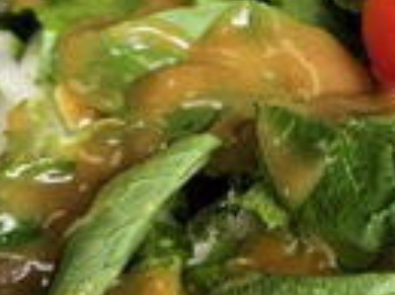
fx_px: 968
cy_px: 70
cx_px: 441
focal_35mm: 85
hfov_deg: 21.8
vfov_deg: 17.2
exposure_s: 1/345
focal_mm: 5.4
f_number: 1.8
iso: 25
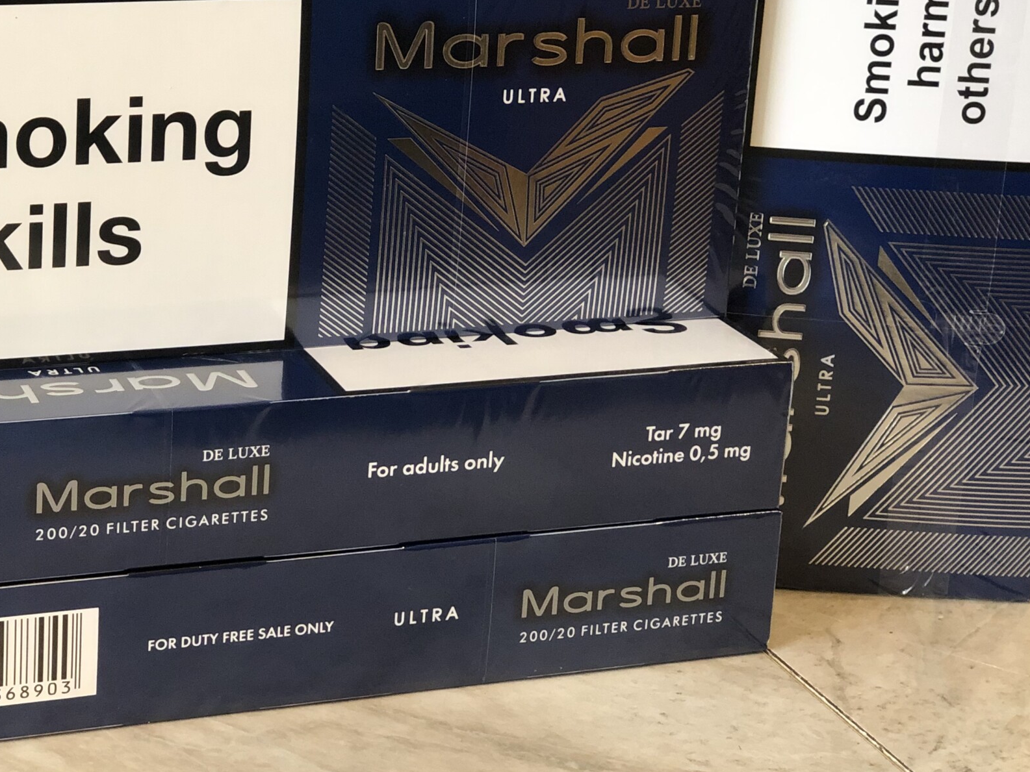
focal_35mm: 84
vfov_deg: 17.5
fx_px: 2500
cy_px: 182
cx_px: 242
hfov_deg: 23.0
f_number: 2.4
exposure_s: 1/30
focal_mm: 6
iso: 100
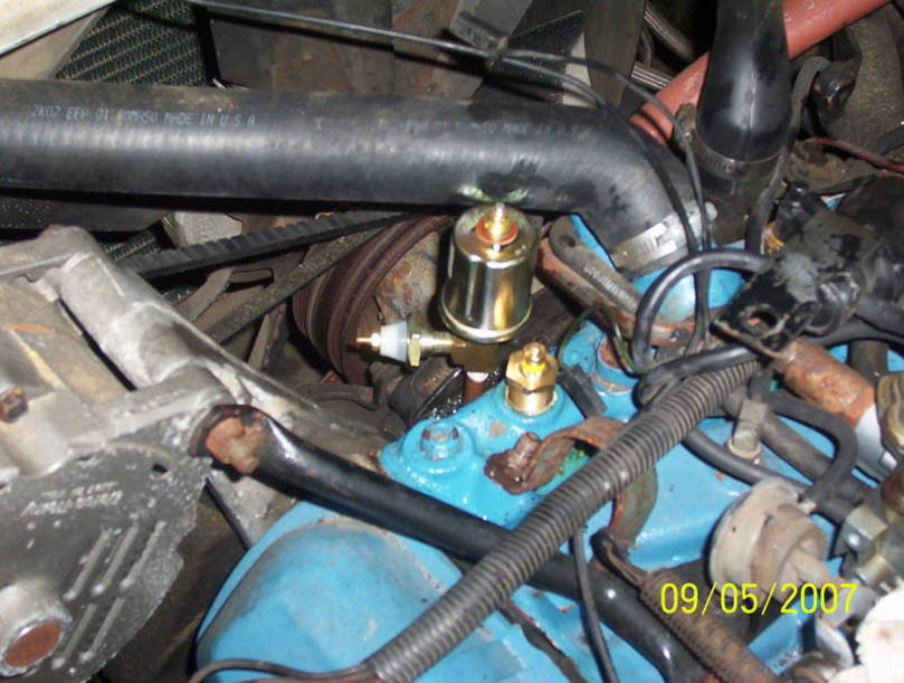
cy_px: 342
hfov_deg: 29.3
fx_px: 1728
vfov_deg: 22.4
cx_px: 452
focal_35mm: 66
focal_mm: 8.74
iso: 140
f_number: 3.26
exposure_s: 1/80.5
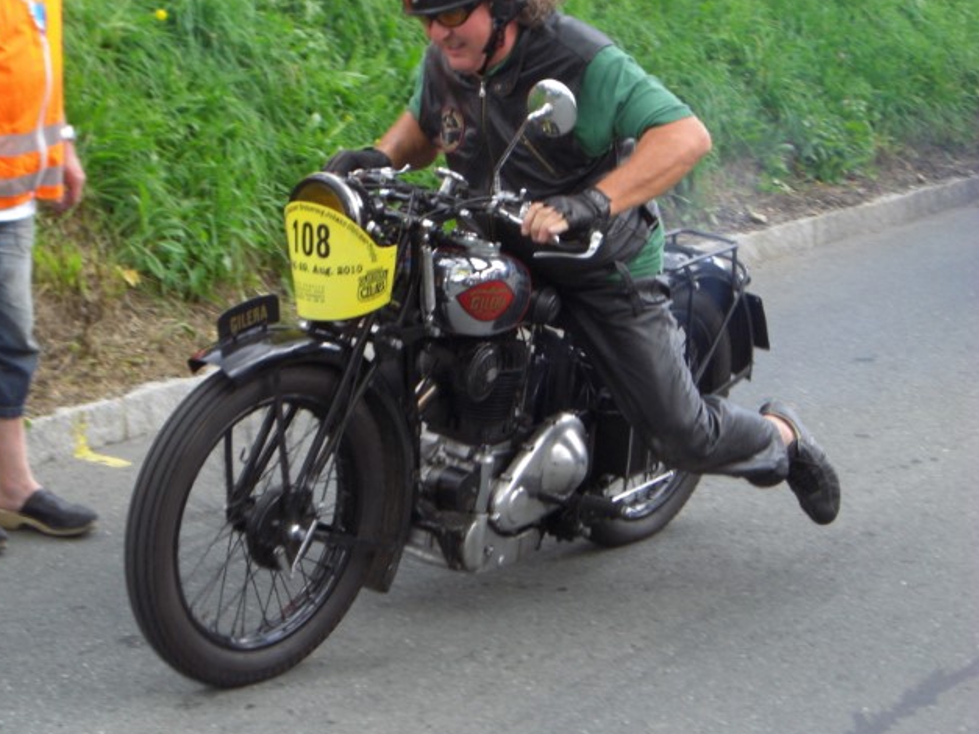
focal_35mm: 96
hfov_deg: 20.4
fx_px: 2715
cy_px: 370
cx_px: 481
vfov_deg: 15.4
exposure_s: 1/125
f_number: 4.6
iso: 200
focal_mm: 15.3
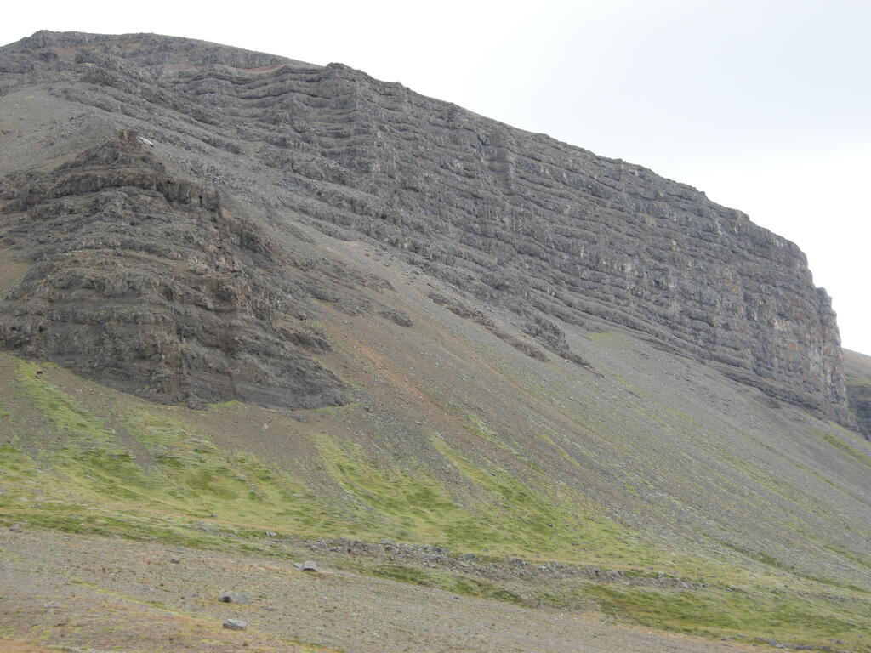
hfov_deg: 26.3
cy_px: 326
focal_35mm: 74
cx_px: 436
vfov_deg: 19.9
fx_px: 1862
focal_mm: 15.7
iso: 100
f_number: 4.3
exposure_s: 1/125
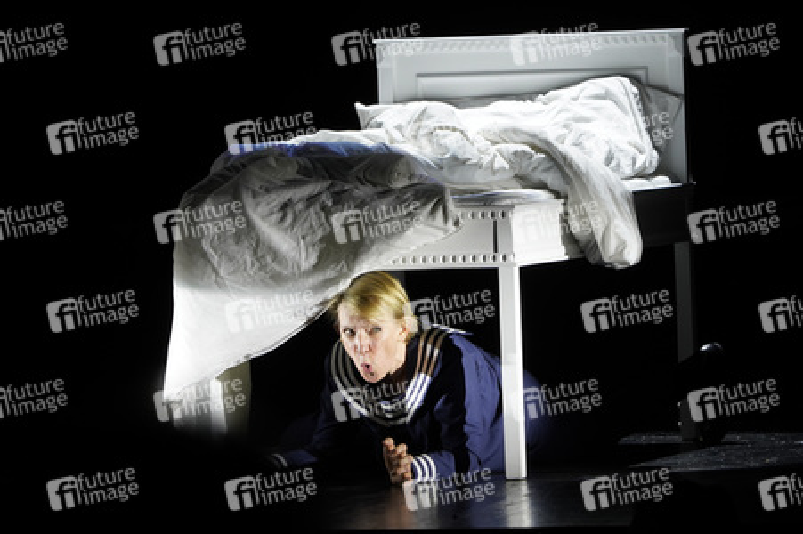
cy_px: 267
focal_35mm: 324
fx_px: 7222
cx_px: 402
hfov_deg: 6.4
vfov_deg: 4.2
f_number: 7.1
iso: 1600
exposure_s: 1/400
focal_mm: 324
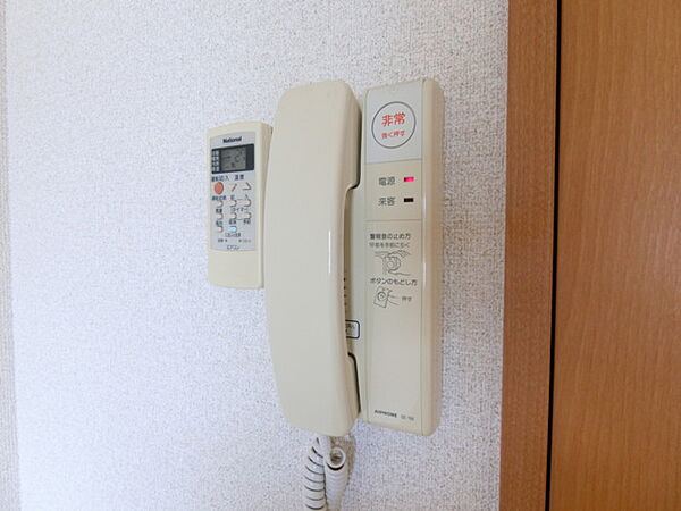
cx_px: 340
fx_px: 374
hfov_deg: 84.7
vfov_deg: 68.7
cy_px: 256
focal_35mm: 19
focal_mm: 4.06
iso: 400
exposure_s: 1/50
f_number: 2.7
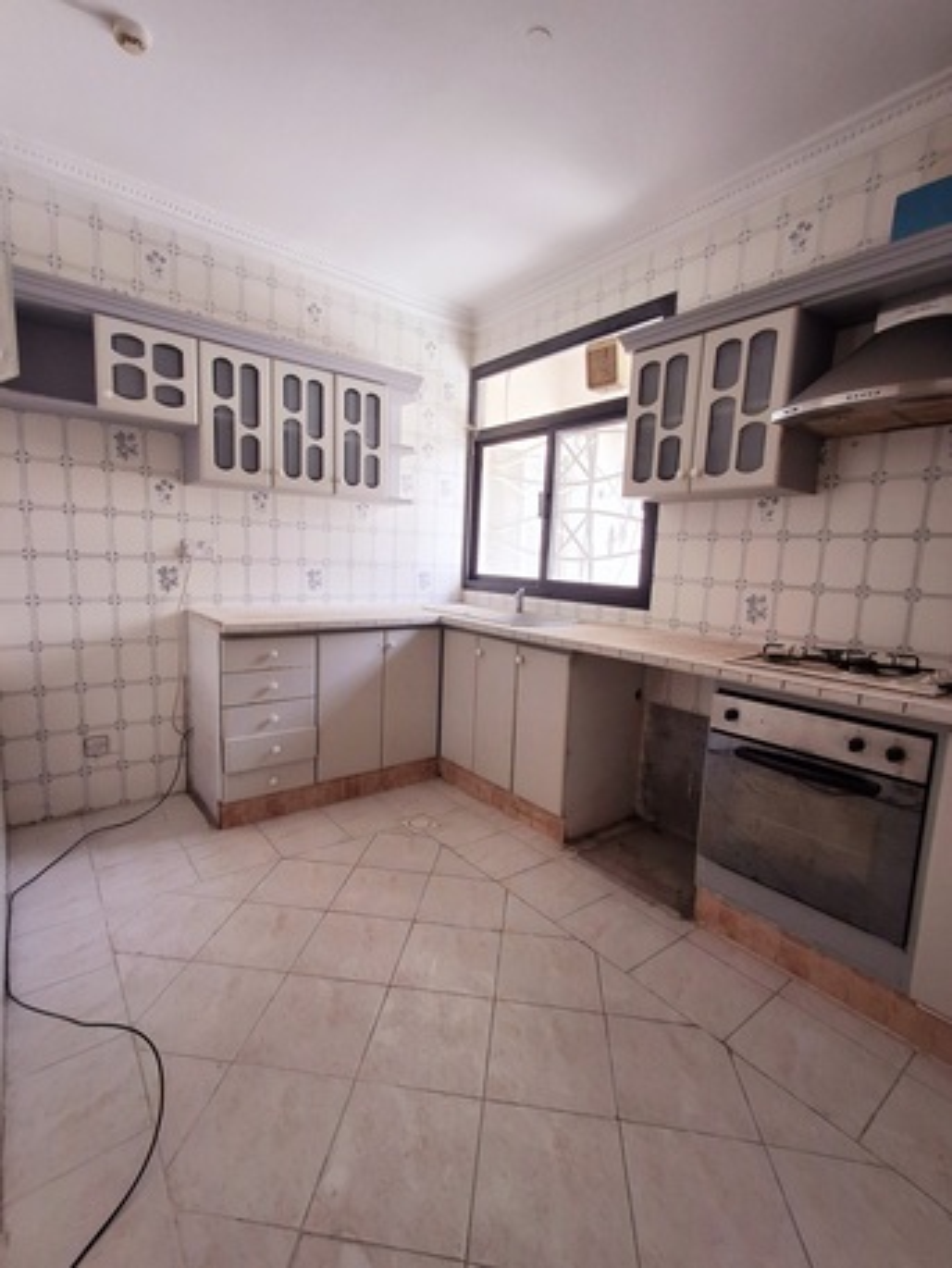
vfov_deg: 94.5
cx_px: 476
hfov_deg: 78.1
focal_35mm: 16
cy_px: 634
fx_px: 586
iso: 40
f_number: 2.2
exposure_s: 1/50
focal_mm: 1.64
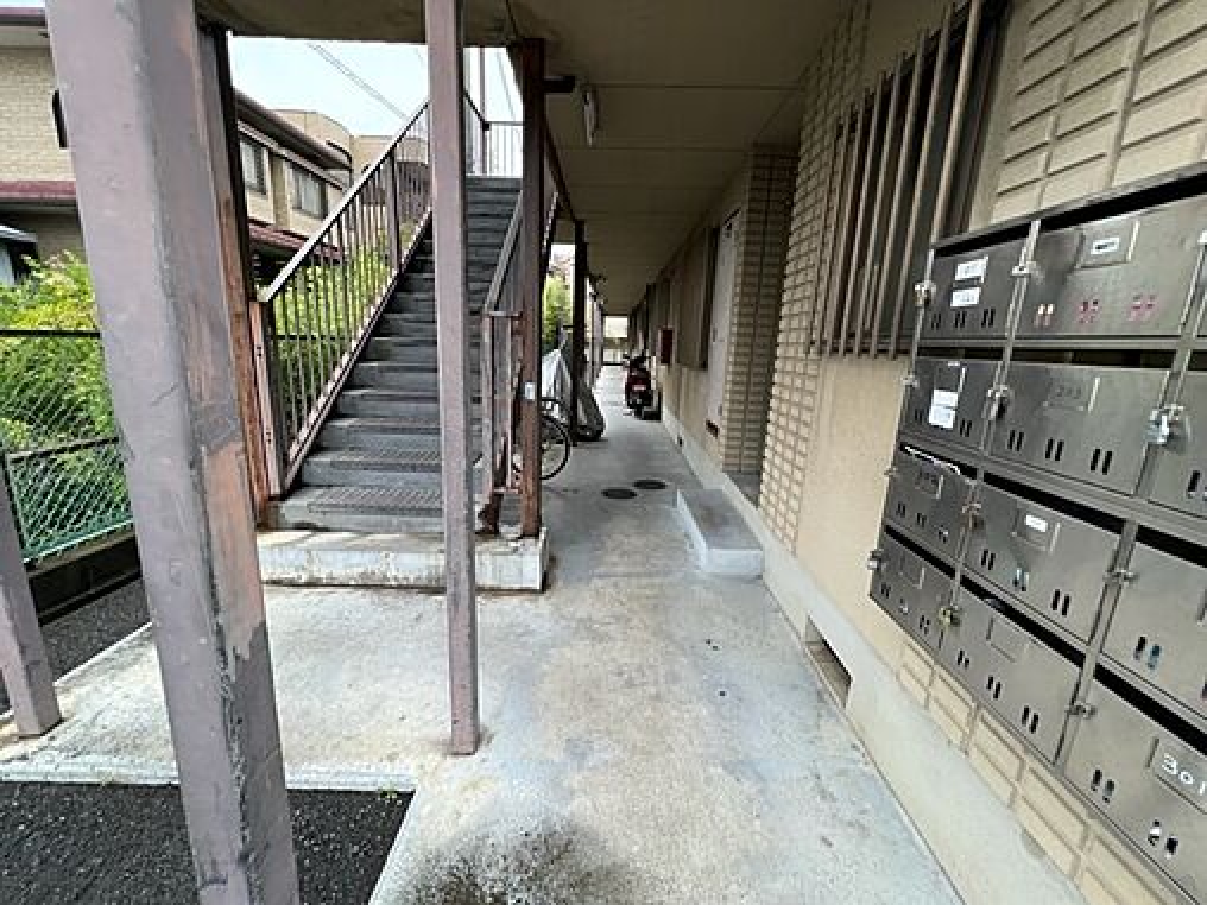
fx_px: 453
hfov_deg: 106.2
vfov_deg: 89.9
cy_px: 452
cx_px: 604
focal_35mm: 13
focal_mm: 1.57
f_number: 1.8
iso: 32
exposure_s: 1/298
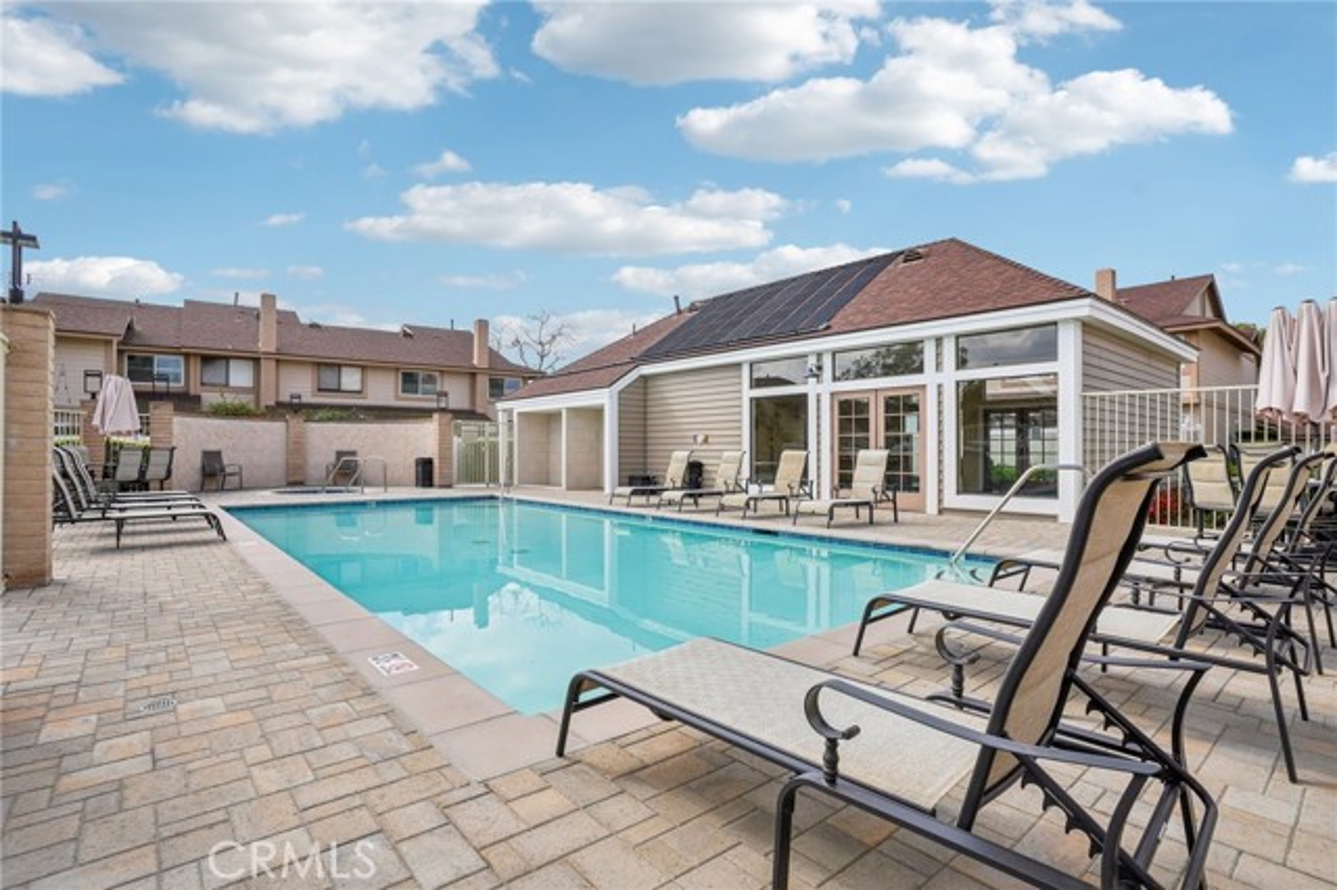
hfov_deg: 93.3
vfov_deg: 70.4
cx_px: 668
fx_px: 631
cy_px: 445
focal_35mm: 17
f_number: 8
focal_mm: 17
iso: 50
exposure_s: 1/250
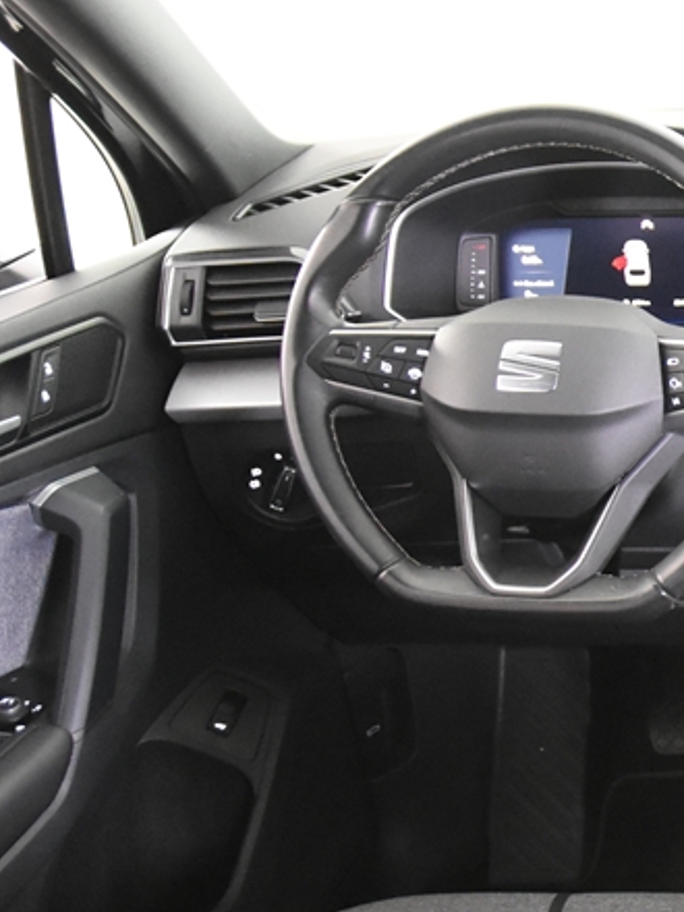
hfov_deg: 21.4
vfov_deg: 33.5
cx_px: 1036
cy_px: 571
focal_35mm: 57
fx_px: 1505
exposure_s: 1/25
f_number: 2.8
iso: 6400
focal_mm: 17
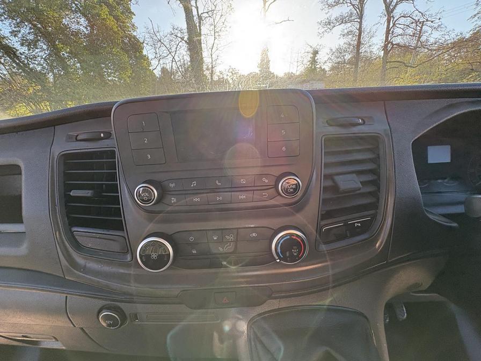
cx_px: 240
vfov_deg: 85.7
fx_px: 195
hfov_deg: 102.1
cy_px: 180
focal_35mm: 14
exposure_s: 1/100
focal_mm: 2.22
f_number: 2.2
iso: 40
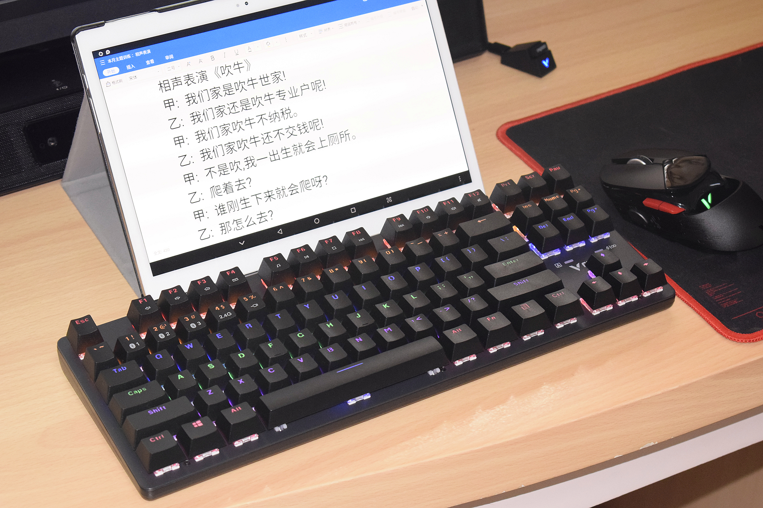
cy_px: 254
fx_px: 1748
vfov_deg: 16.6
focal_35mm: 82
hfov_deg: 24.6
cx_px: 382
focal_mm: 55
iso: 3200
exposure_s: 1/60
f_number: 7.1
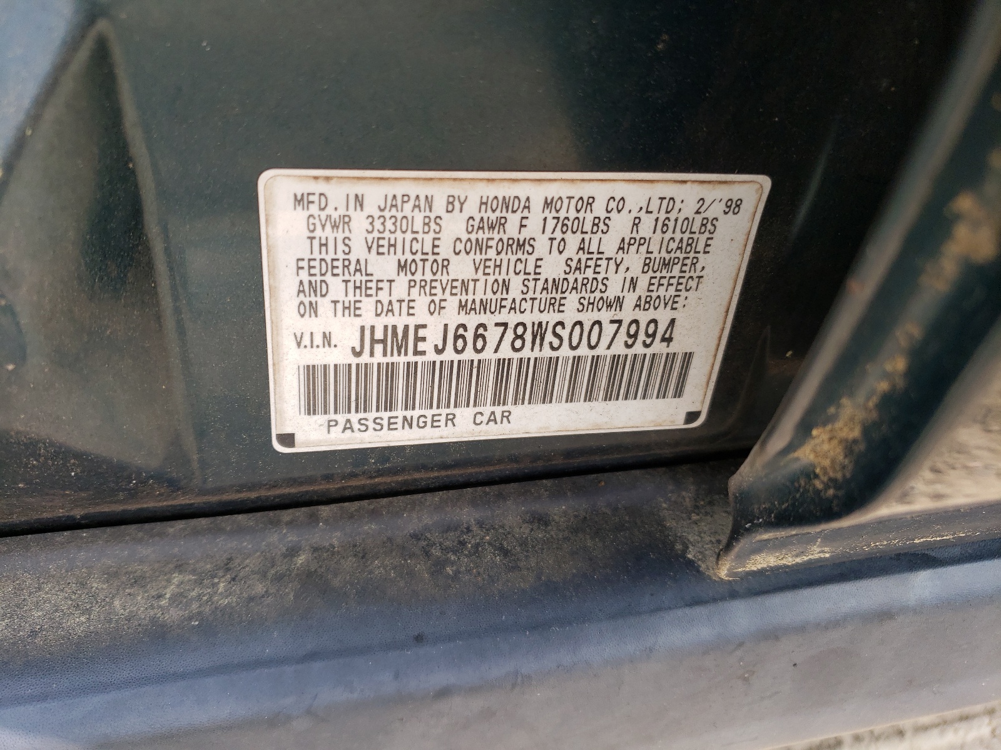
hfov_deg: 67.3
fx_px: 752
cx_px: 500
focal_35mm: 26
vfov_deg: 53.1
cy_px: 375
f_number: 1.5
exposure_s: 1/625
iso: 50
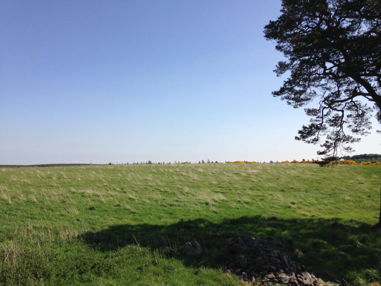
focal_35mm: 33
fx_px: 363
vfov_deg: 42.9
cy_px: 143
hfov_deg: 55.4
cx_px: 190
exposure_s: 1/2088
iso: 50
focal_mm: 4.12
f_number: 2.4
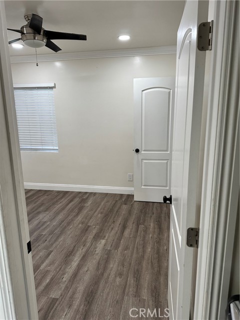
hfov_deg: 56.8
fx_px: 222
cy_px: 160
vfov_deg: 71.6
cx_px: 120
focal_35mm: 24
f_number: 1.78
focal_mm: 6.86
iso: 125
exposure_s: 1/120
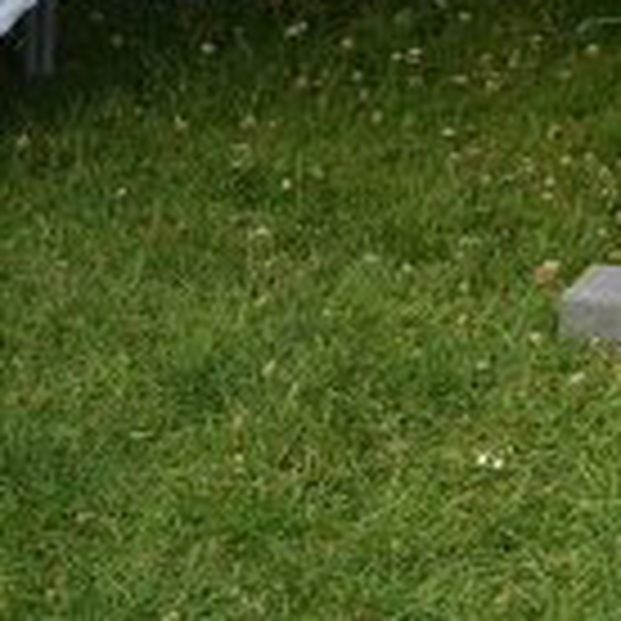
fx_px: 4240
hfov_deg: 7.5
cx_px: 1791
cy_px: -866
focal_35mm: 209
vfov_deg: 7.8
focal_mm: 33.3
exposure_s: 1/800
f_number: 2.8
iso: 250
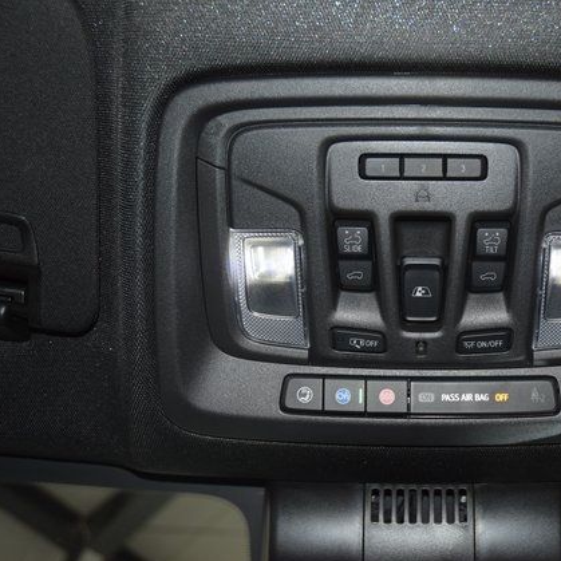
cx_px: 423
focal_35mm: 49
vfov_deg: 34.9
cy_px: 283
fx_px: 892
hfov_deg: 34.2
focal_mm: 25
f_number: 3.8
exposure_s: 1/60
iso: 720
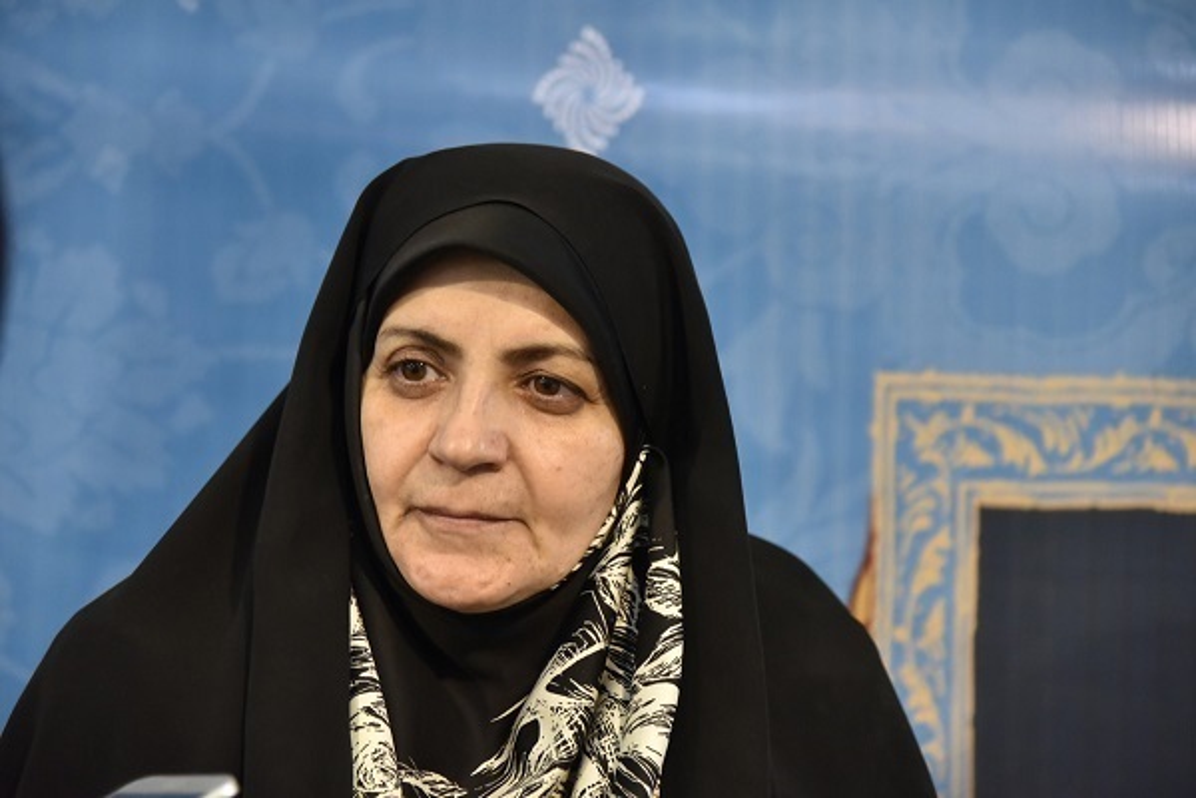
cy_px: 399
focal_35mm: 120
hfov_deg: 17.1
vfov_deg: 11.4
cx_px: 598
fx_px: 3986
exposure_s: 1/160
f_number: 4
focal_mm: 120
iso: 2800
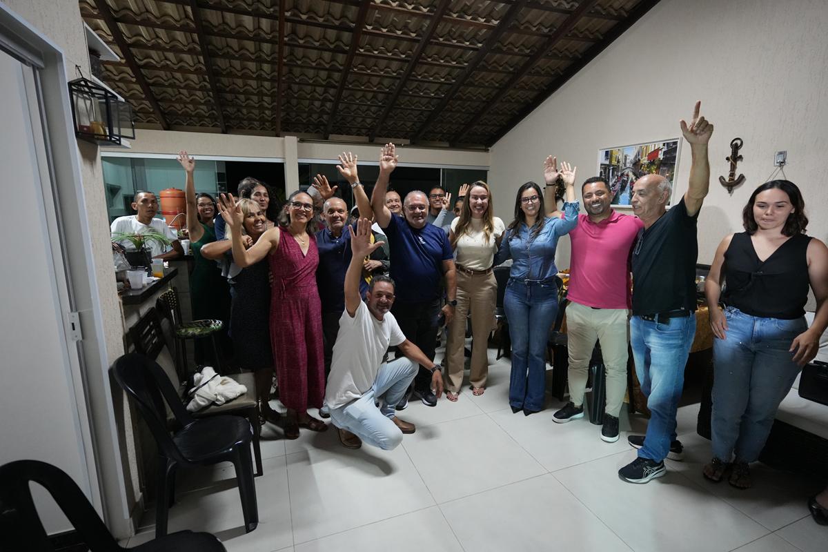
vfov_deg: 70.4
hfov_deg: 93.3
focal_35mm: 17
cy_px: 276
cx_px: 414
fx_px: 391
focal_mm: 17
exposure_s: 1/100
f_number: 2.8
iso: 5000
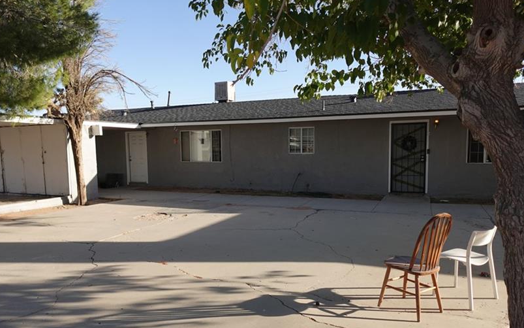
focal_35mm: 26
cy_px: 186
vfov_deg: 47.5
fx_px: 371
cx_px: 262
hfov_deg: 70.4
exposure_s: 1/1600
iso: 125
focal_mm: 7.6
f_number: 2
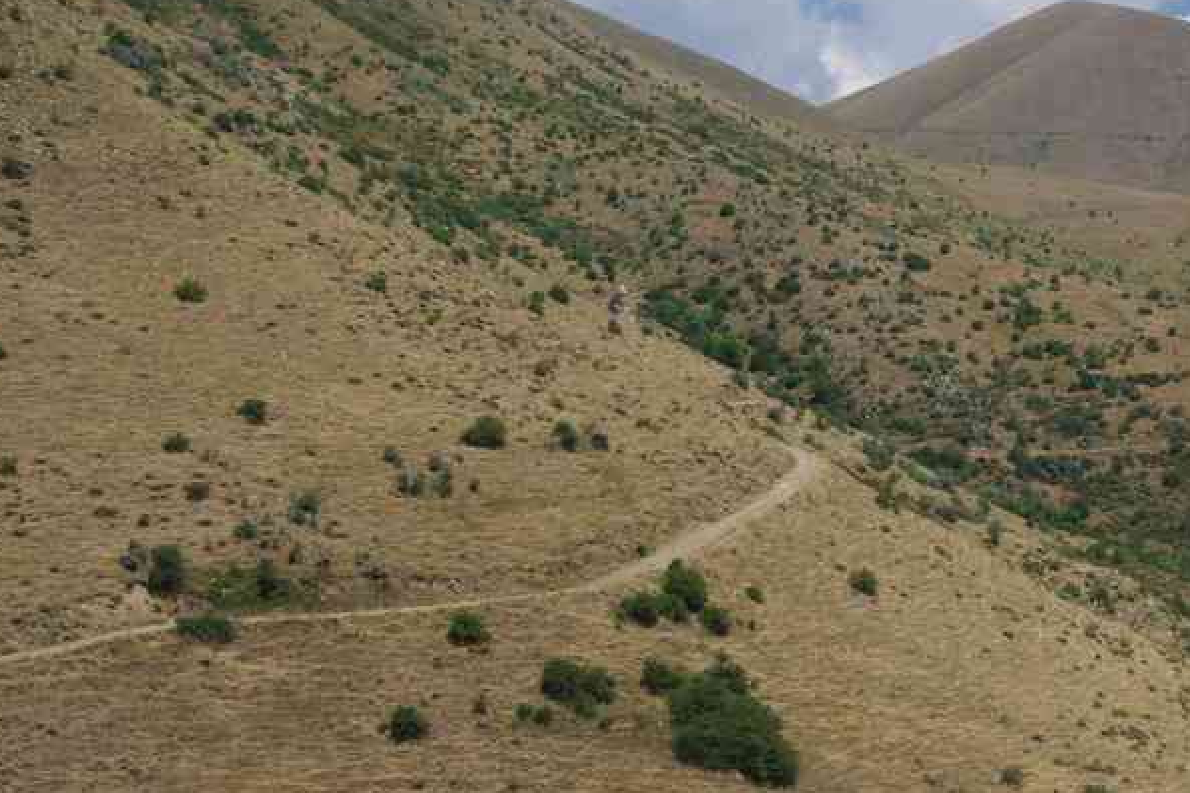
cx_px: 966
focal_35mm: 82
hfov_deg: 24.3
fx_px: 2710
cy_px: 381
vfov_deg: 16.7
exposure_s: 1/125
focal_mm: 32.5
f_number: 11
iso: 200
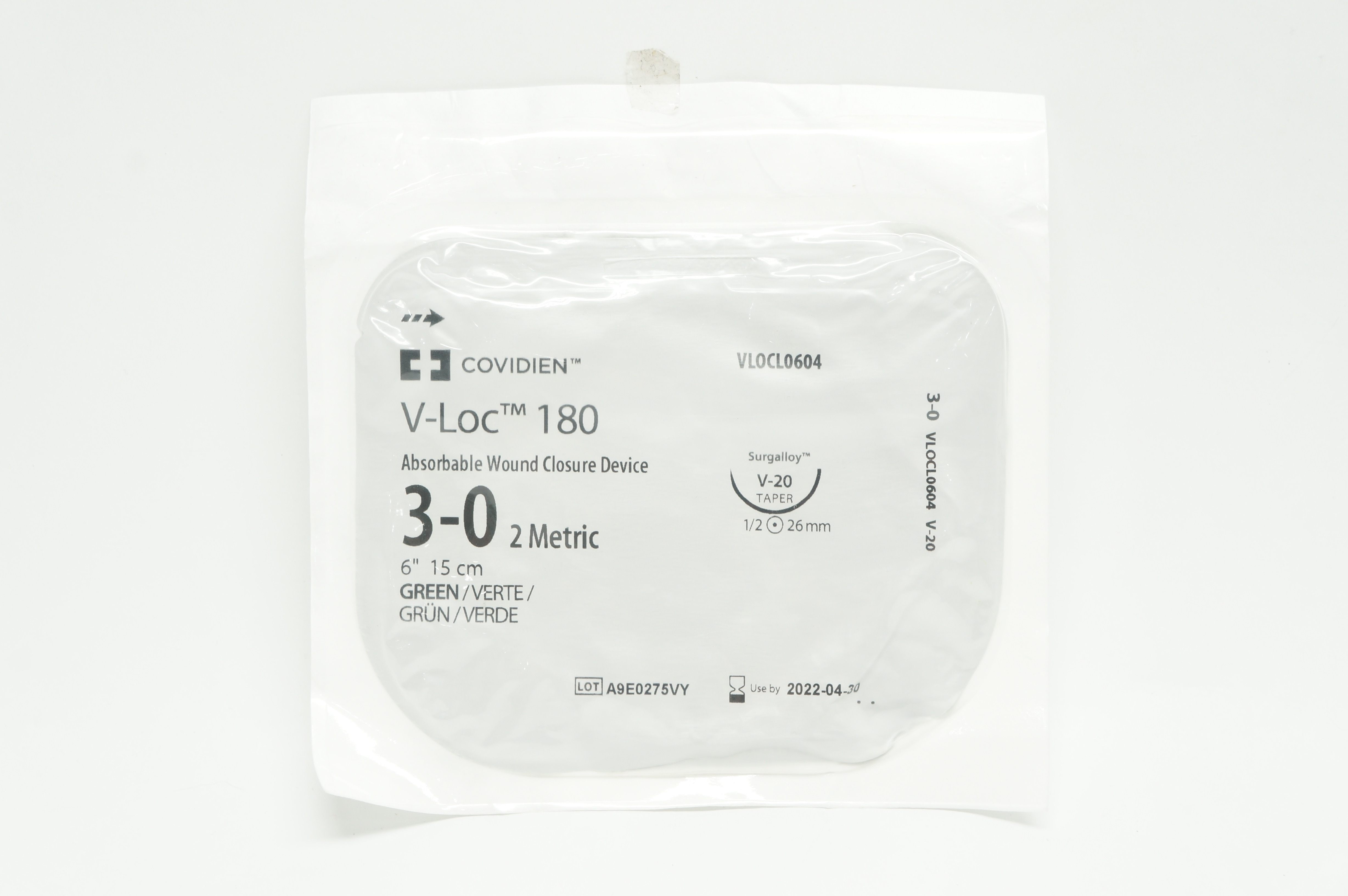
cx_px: 674
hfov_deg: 36.9
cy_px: 448
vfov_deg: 25.0
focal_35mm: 54
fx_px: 2020
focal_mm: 36
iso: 400
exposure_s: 1/20
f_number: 9
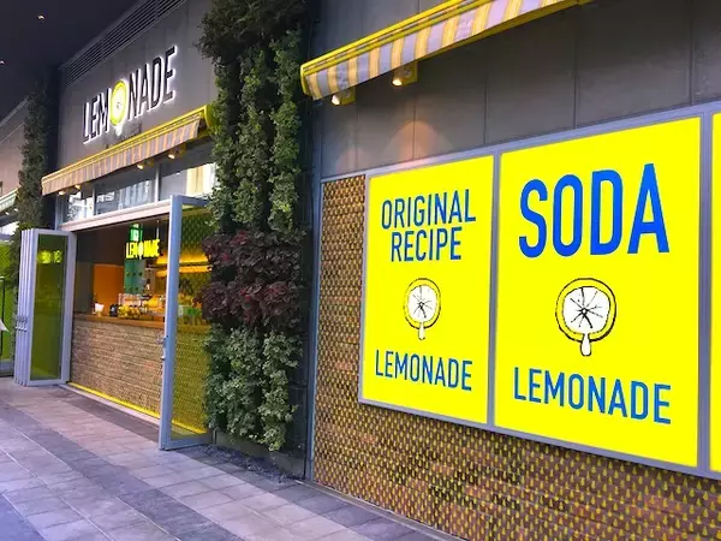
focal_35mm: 29
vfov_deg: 48.2
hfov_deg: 61.7
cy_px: 270
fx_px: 604
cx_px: 360
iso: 25
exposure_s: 1/123
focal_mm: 4.15
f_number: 2.2
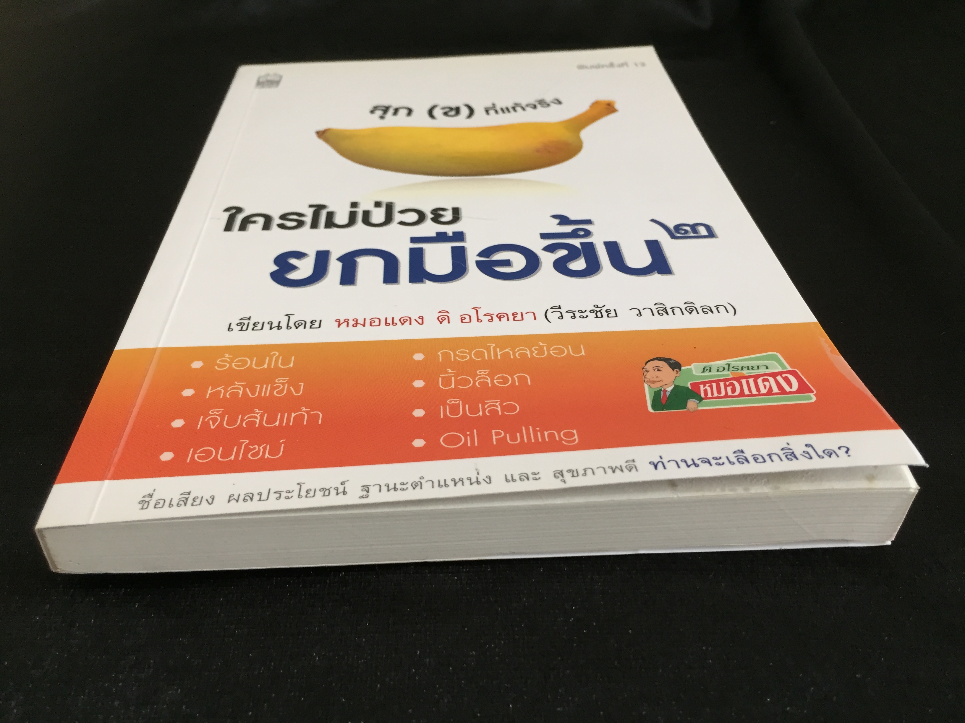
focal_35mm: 29
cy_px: 362
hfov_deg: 61.7
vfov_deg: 48.2
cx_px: 482
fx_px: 808
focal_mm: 4.15
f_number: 2.2
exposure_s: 1/33
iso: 125
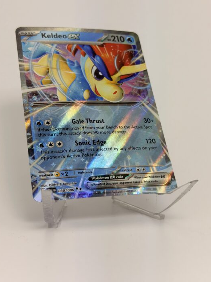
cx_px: 96
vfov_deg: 34.9
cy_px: 126
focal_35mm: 55
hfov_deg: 26.6
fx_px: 447
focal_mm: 6.76
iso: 64
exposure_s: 1/928
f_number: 1.78
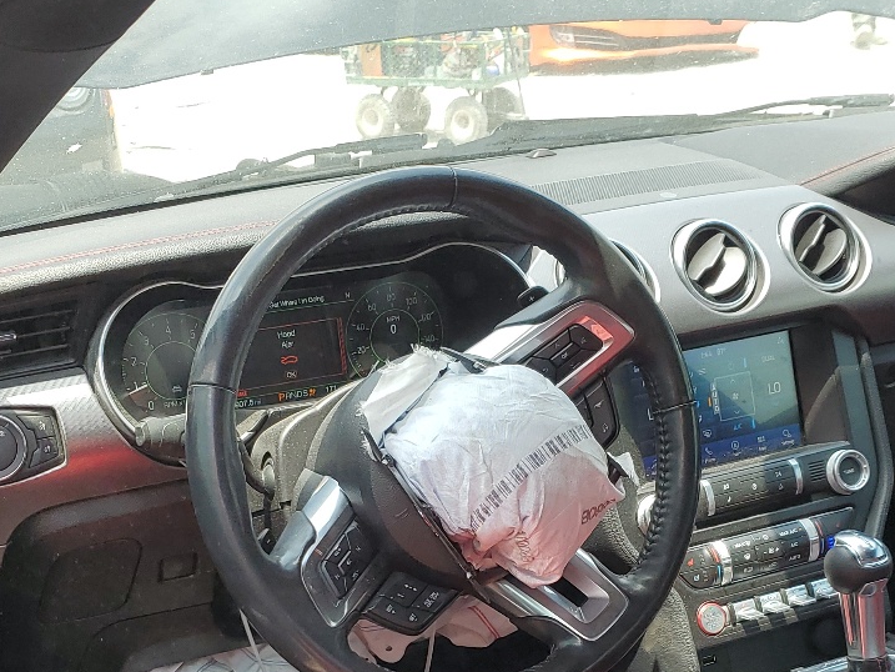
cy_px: 596
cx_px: 498
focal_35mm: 58
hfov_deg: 33.2
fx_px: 1500
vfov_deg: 24.6
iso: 50
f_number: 1.5
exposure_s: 1/556
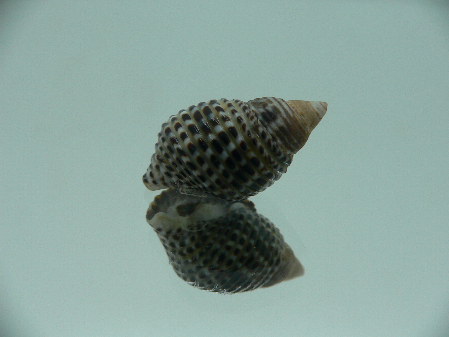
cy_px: 168
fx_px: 454
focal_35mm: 35
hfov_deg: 52.6
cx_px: 224
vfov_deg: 40.7
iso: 80
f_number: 2.8
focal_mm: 4.6
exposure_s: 1/60
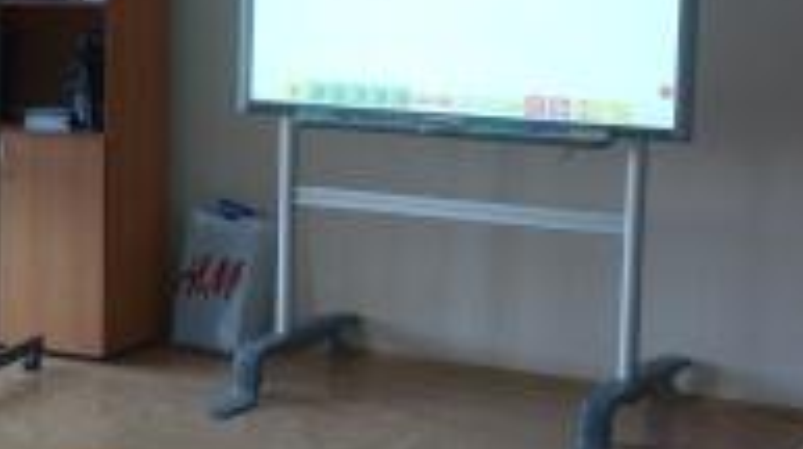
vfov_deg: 12.7
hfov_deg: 21.4
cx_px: -75
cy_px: 123
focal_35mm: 95
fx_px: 2020
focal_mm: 14.57
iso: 320
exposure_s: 1/40
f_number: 2.8
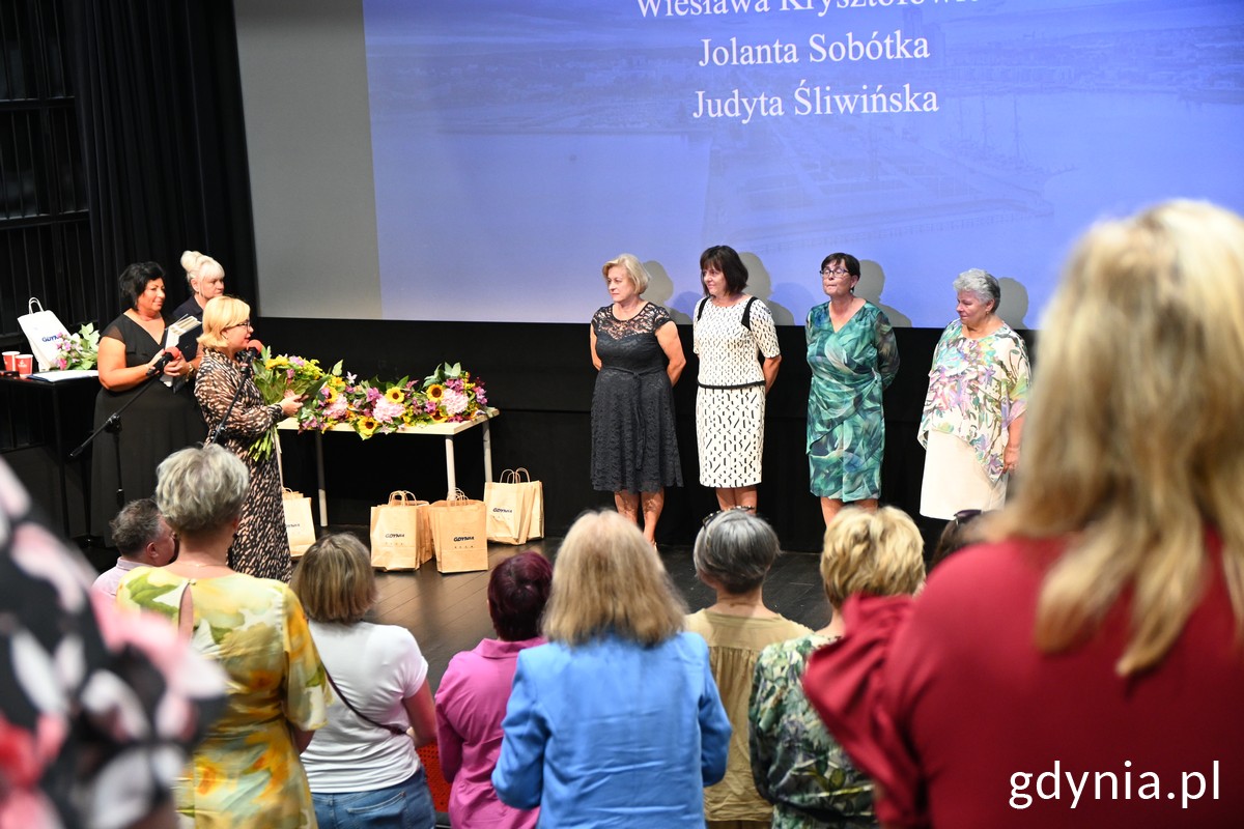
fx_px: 2073
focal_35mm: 60
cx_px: 622
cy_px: 414
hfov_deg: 33.4
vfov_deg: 22.6
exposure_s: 1/50
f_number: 4
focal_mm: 40
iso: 1250
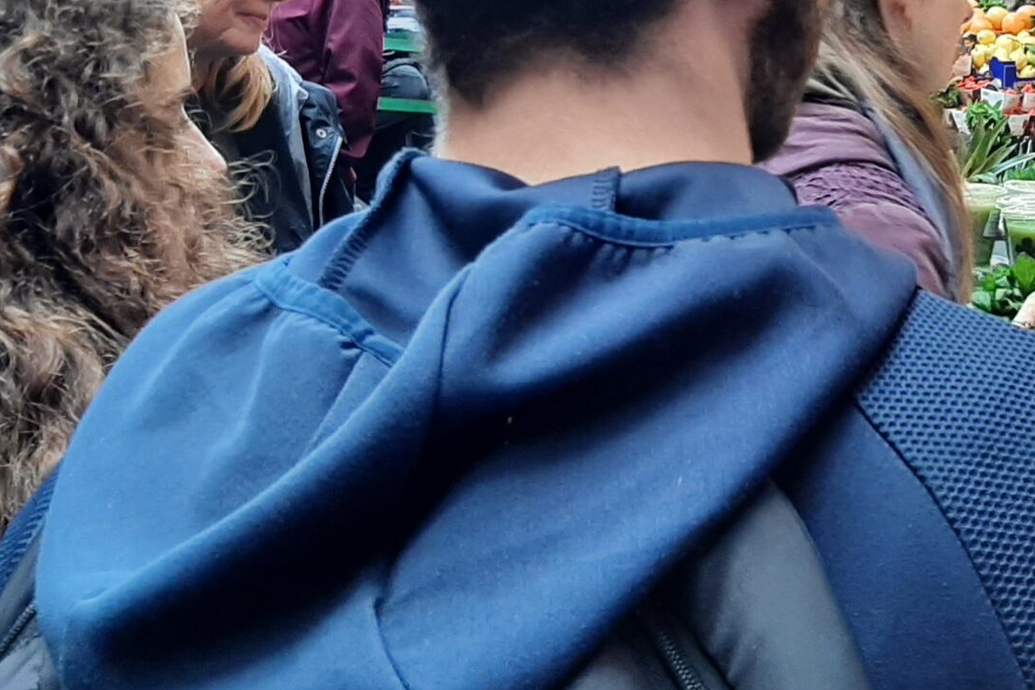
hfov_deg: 30.8
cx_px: 801
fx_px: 1840
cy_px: 90
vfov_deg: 20.9
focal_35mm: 64
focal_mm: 3.93
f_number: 1.7
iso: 100
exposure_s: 1/50
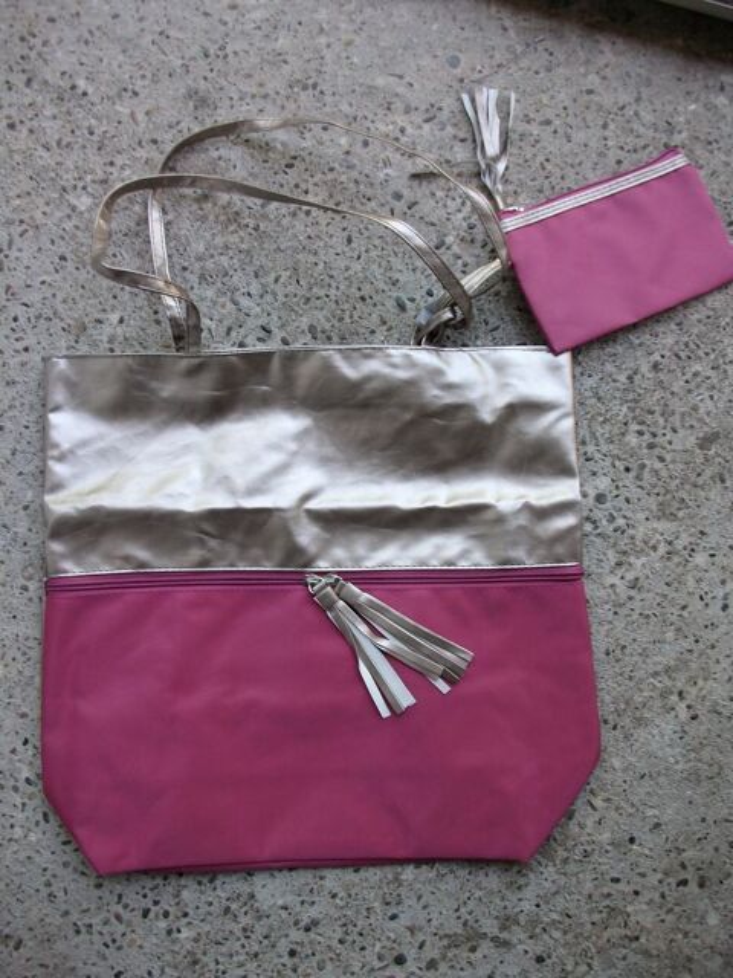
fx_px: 903
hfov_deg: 44.2
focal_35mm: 32
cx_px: 366
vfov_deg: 56.8
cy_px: 489
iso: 80
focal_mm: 5.7
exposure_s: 1/58.1
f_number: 2.9
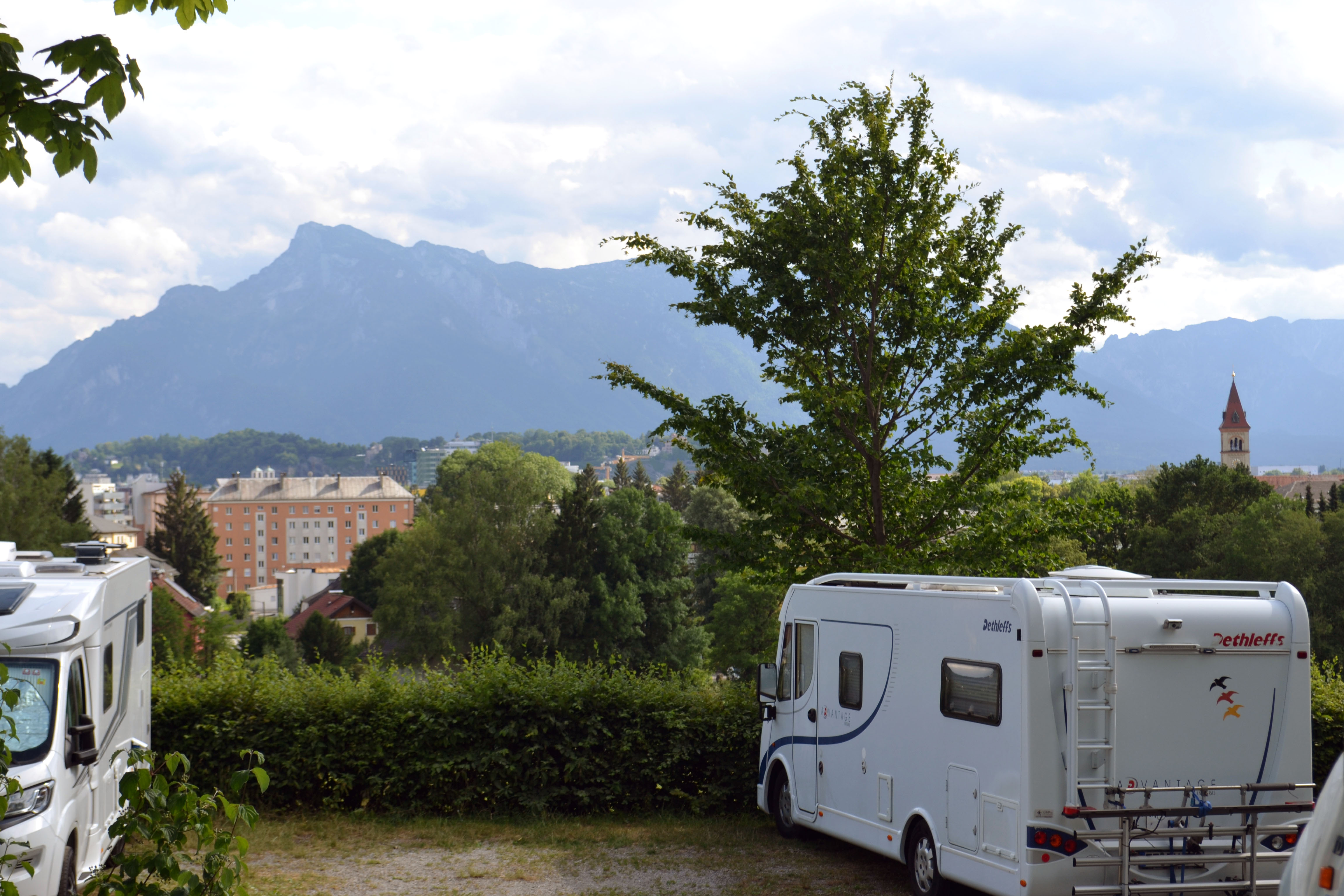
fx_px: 2352
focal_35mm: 63
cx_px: 672
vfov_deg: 21.6
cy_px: 448
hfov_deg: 31.9
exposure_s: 1/200
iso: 100
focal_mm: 42
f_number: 7.1
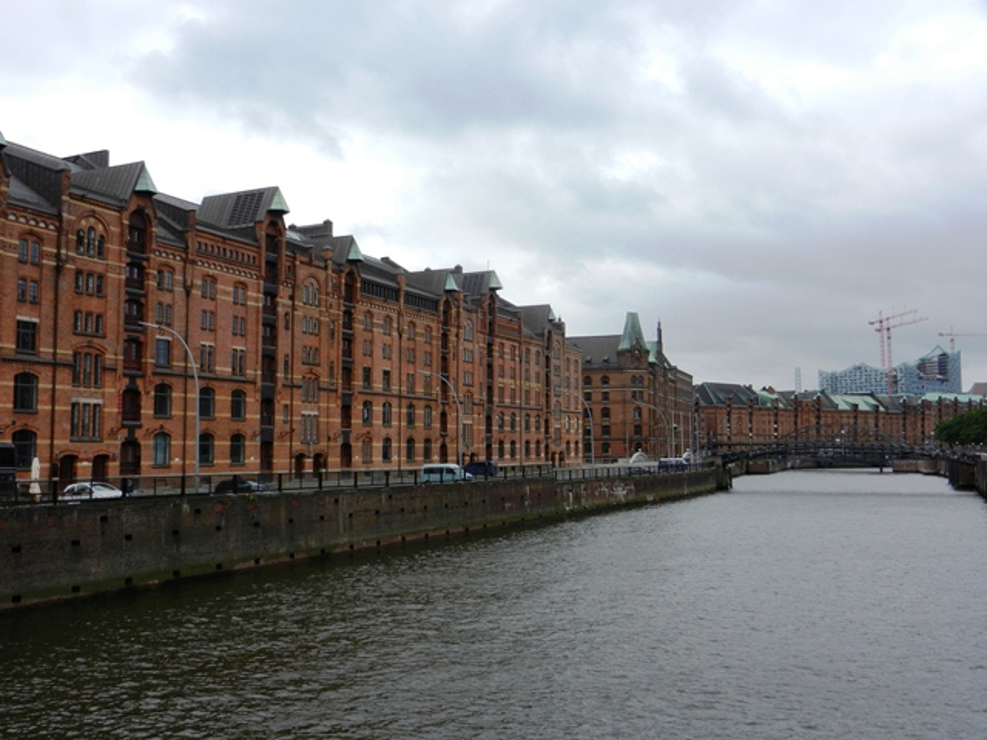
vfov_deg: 42.9
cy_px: 370
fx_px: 941
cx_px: 494
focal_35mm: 33
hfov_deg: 55.4
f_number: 3.8
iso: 160
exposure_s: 1/800
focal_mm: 5.9
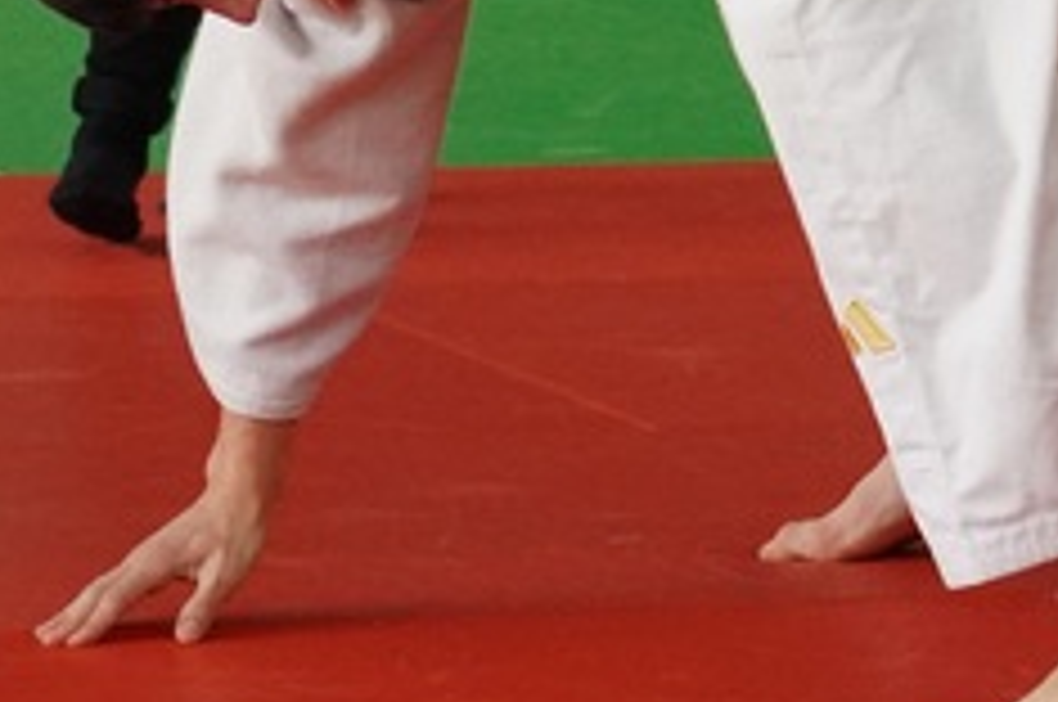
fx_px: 15458
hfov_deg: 3.9
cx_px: 482
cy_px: -200
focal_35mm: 527
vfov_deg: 2.6
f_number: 5.6
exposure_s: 1/2000
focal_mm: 103
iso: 4000
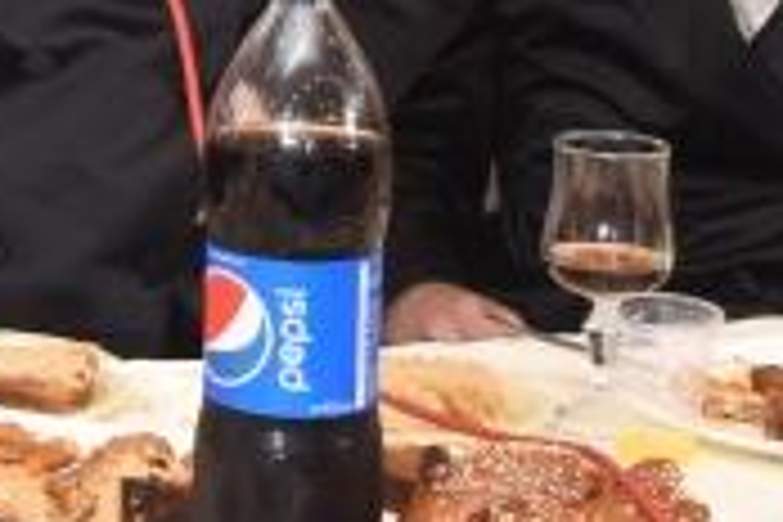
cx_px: -356
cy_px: -340
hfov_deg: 10.0
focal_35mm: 200
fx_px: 4350
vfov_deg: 6.7
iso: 800
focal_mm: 34
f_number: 6.3
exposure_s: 1/100
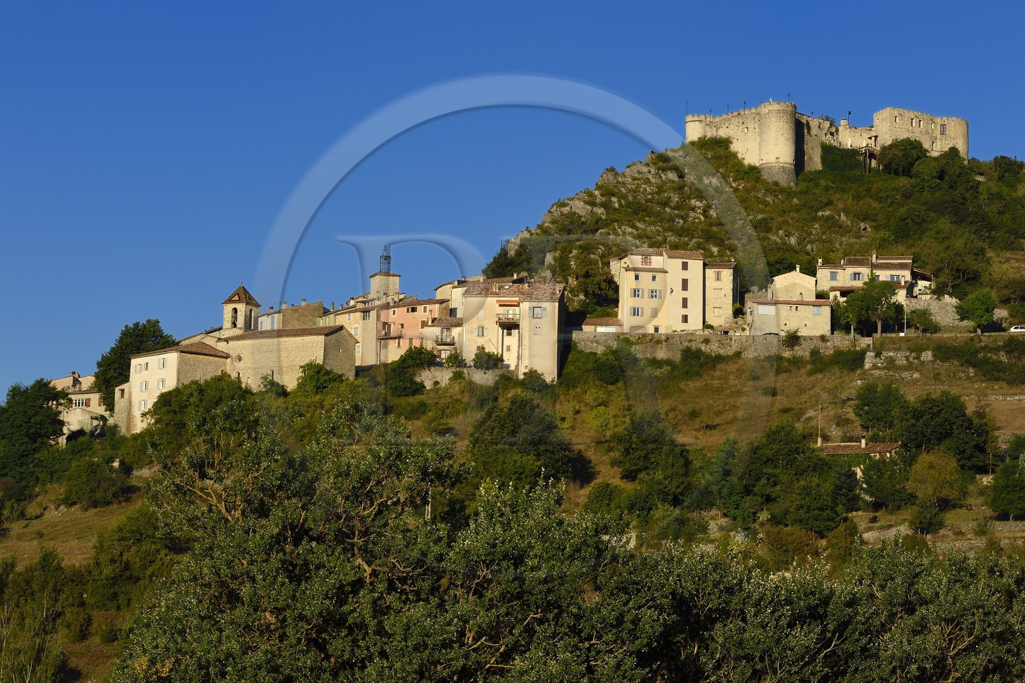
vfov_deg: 12.2
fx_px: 3188
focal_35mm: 112
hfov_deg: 18.3
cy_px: 342
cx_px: 512
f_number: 13
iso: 200
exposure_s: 1/200
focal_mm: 112
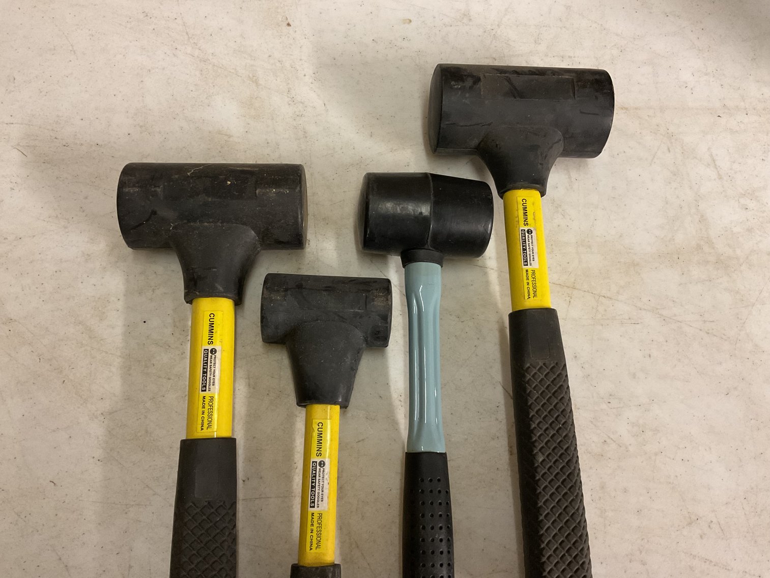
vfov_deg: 48.2
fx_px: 645
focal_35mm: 29
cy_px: 289
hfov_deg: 61.7
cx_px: 385
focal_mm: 3
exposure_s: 1/40
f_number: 1.8
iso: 200
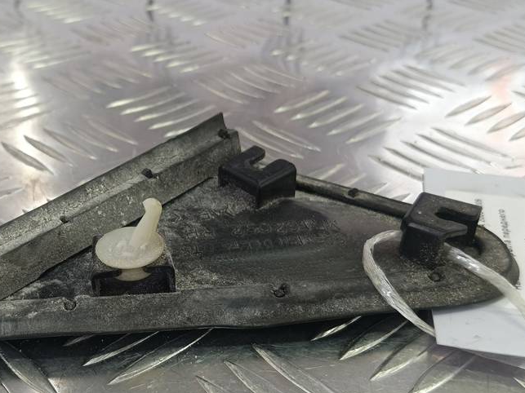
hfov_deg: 43.4
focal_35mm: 43
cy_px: 259
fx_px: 652
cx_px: 185
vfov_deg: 33.3
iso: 88
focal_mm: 4.11
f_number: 1.6
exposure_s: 1/50
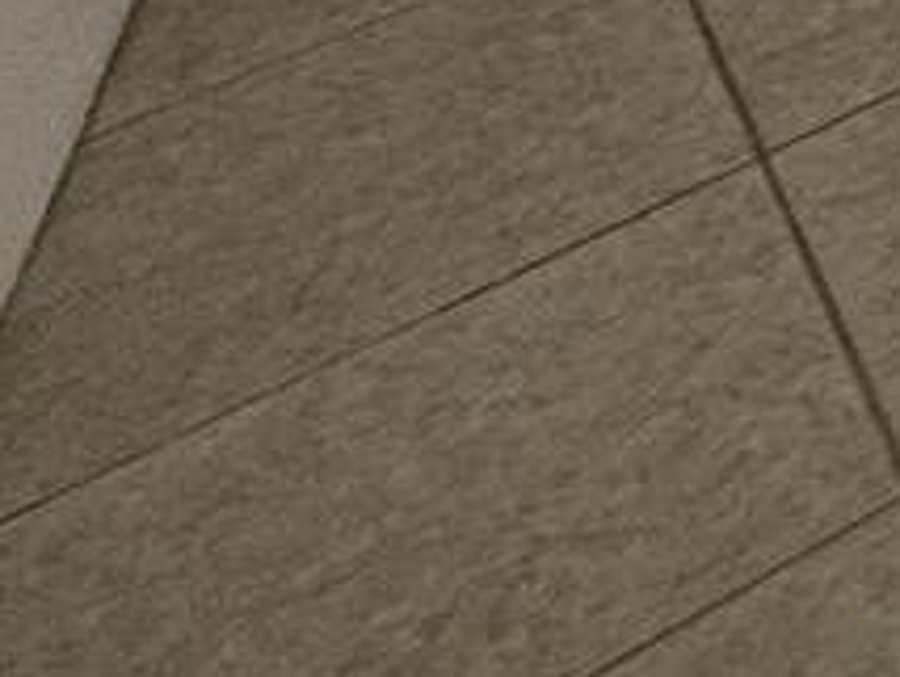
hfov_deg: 10.4
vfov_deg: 11.0
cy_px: -1283
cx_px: 2944
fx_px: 2447
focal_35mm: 94
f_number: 2.2
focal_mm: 2.22
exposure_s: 1/120
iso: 80
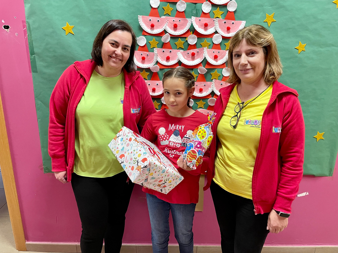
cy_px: 126
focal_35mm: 26
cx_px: 169
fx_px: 254
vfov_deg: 53.1
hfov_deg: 67.3
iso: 200
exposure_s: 1/50
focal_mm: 4.2
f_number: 1.6
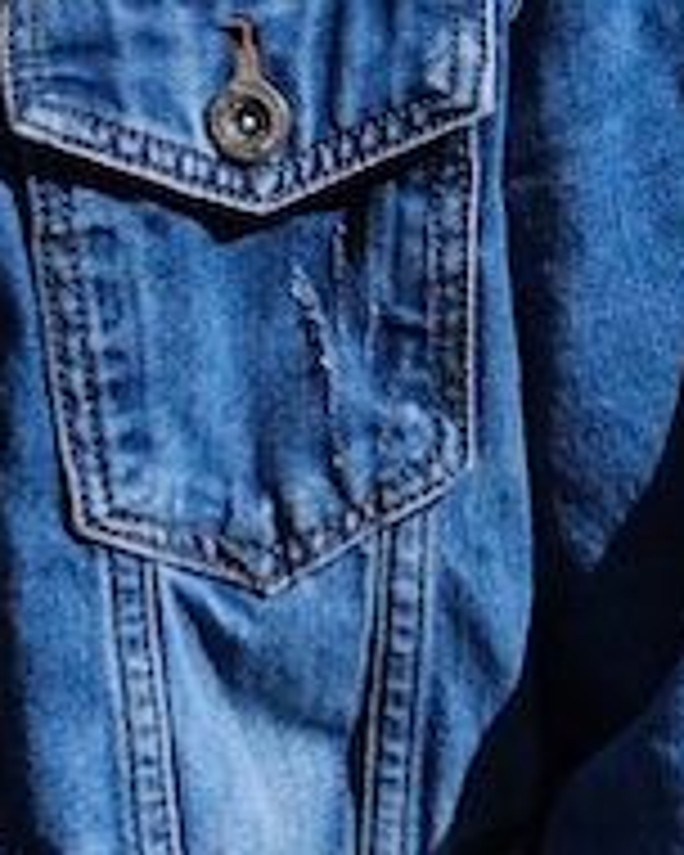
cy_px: -1462
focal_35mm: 192
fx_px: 4859
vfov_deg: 8.7
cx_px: -225
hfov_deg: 7.9
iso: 320
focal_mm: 24.1
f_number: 4.5
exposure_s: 1/2500
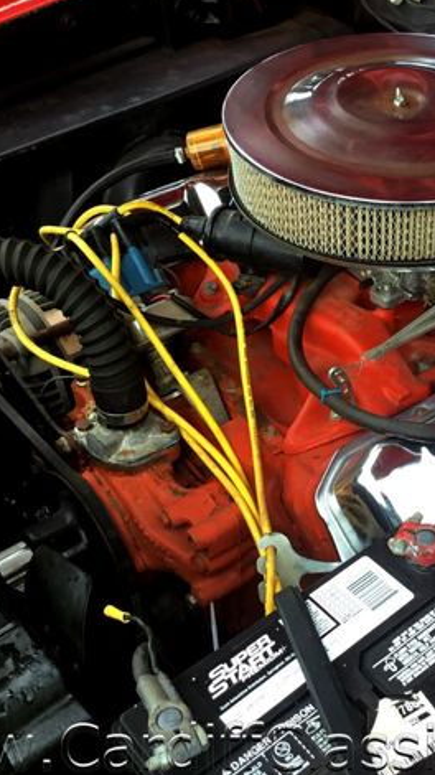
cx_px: 359
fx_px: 944
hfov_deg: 25.4
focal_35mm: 46
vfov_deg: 44.6
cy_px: 388
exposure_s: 1/120
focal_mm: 3.3
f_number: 2.4
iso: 40
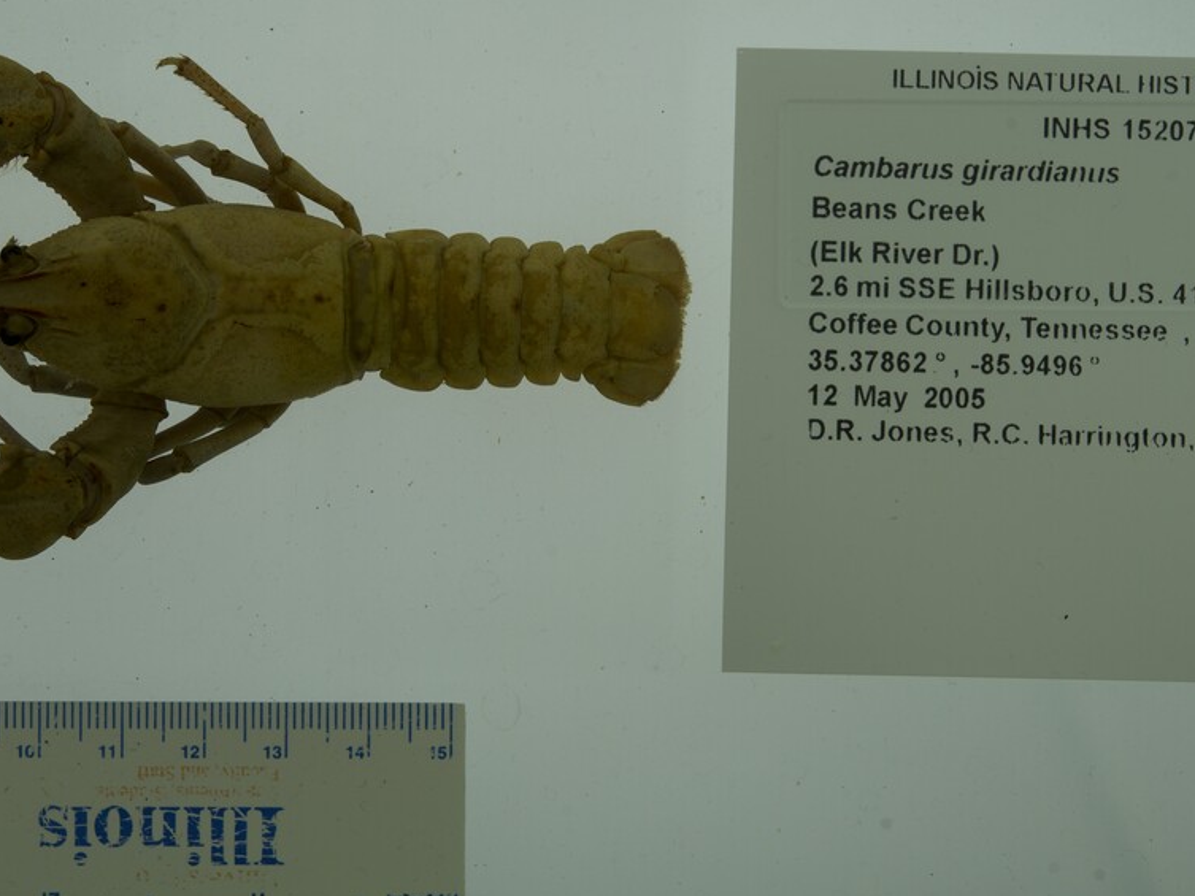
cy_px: 370
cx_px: 540
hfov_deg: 21.3
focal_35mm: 92
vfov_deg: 16.1
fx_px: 3176
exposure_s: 1/160
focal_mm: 60
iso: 100
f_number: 10
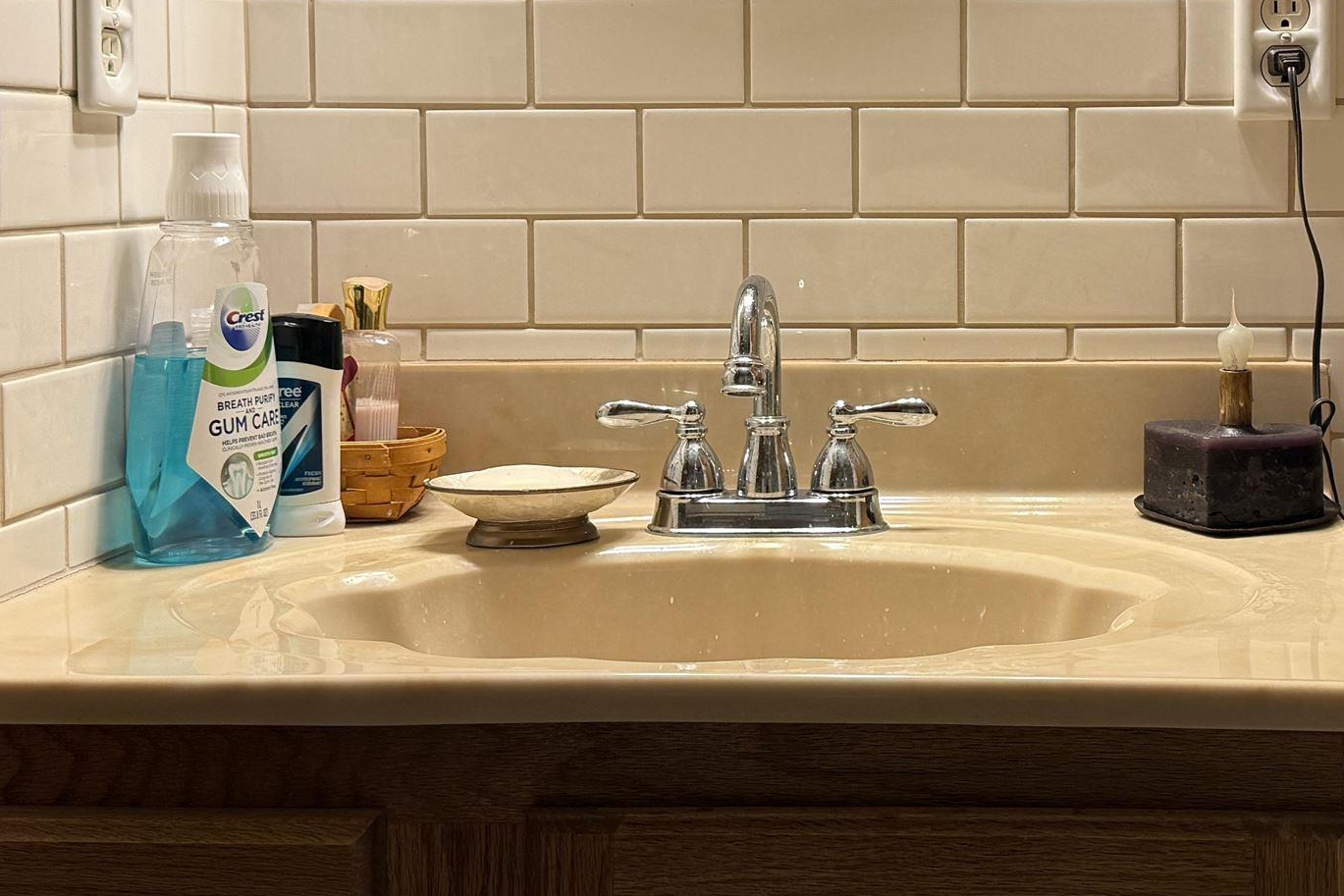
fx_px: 2091
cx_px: 945
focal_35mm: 56
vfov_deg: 23.9
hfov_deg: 35.1
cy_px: 226
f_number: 1.78
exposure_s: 1/60
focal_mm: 6.76
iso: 125
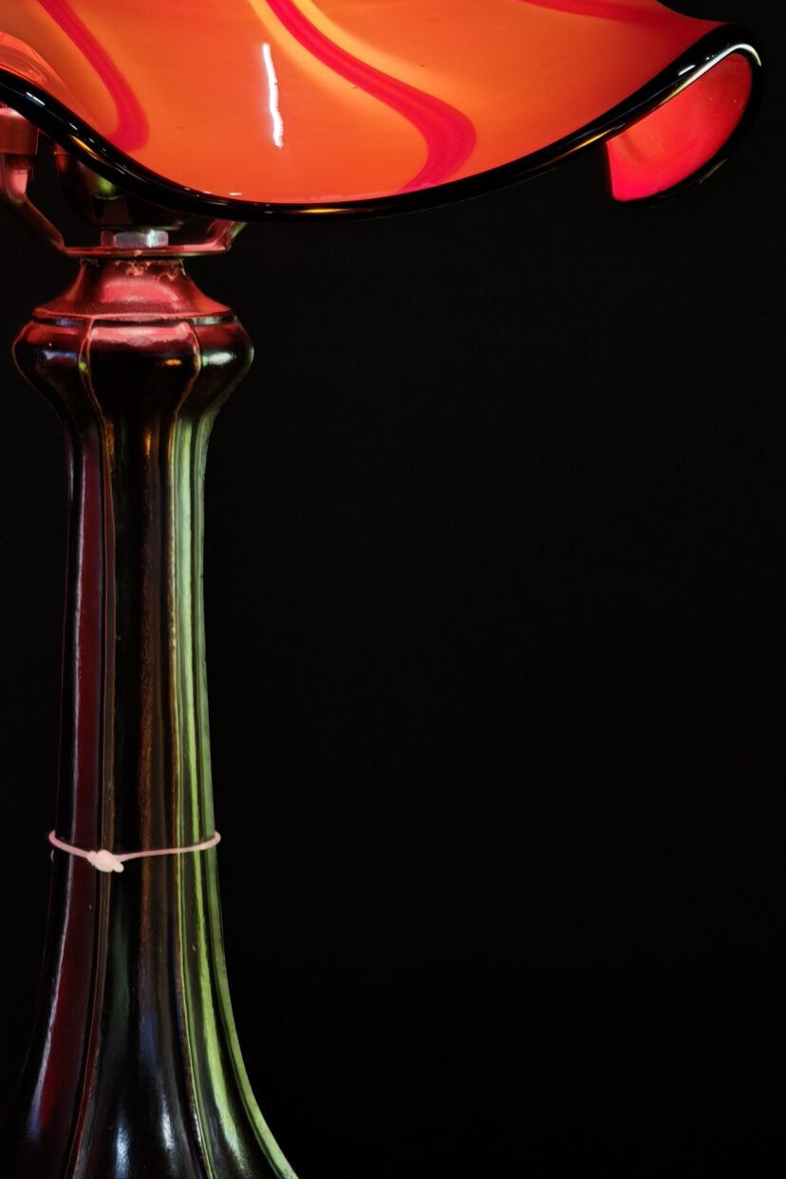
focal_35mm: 150
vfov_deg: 13.6
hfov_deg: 9.1
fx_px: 4915
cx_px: 129
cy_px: 304
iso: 100
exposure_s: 1/50
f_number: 1.8
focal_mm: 11.5
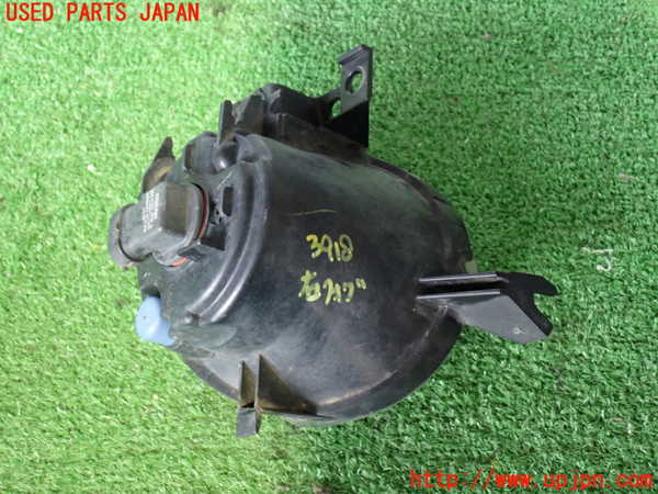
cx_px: 329
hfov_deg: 40.4
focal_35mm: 47
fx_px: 893
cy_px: 247
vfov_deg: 30.9
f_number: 3.1
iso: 800
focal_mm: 8.4
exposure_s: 1/13
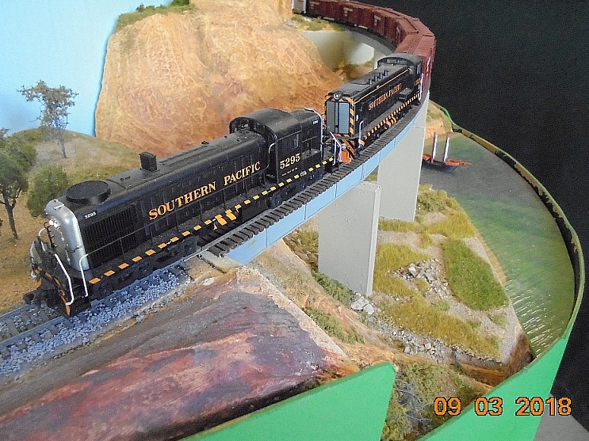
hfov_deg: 63.5
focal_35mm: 28
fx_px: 476
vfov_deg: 49.7
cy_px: 220
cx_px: 292
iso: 800
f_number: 3.5
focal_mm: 4.6
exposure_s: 1/125
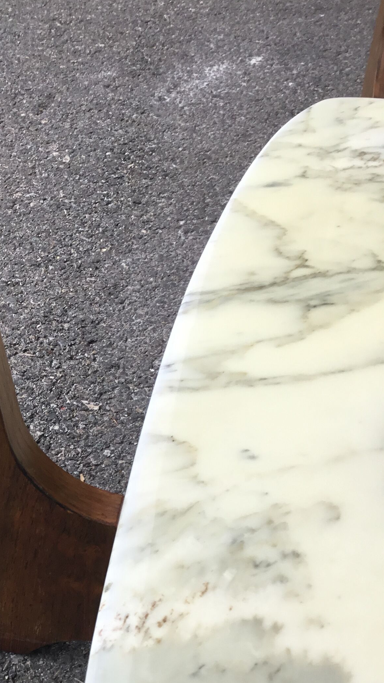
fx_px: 959
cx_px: -15
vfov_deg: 38.6
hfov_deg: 21.7
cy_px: 470
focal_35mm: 53
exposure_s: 1/125
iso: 25
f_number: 2.4
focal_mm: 3.3
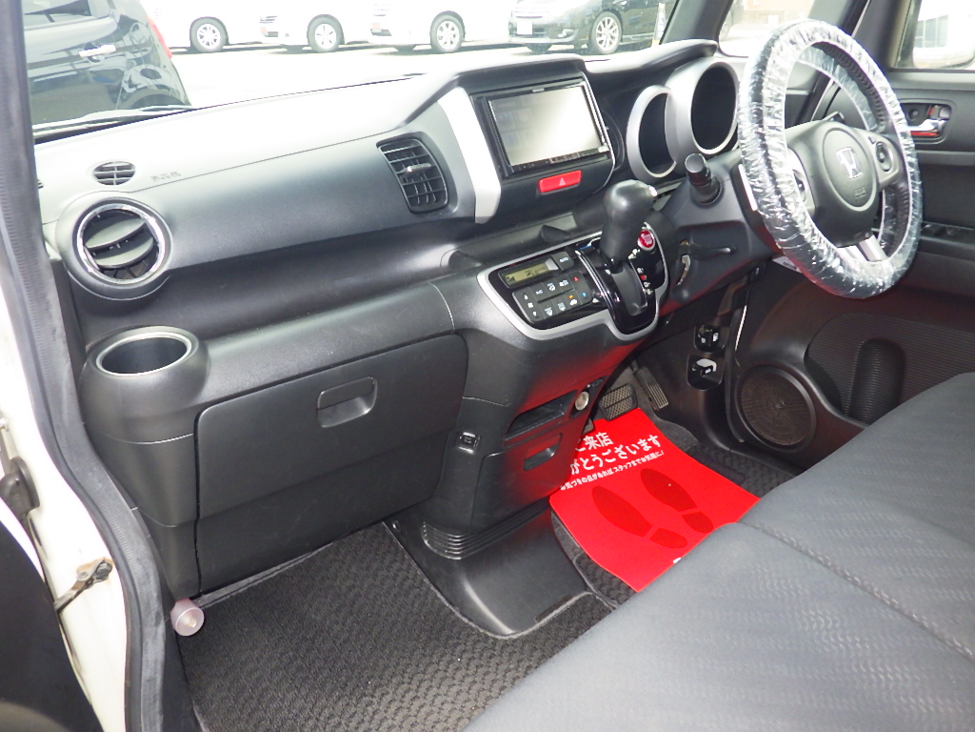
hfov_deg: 63.4
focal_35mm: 28
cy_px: 366
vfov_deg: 49.7
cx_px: 488
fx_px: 789
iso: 250
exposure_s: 1/125
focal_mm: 5
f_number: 3.5
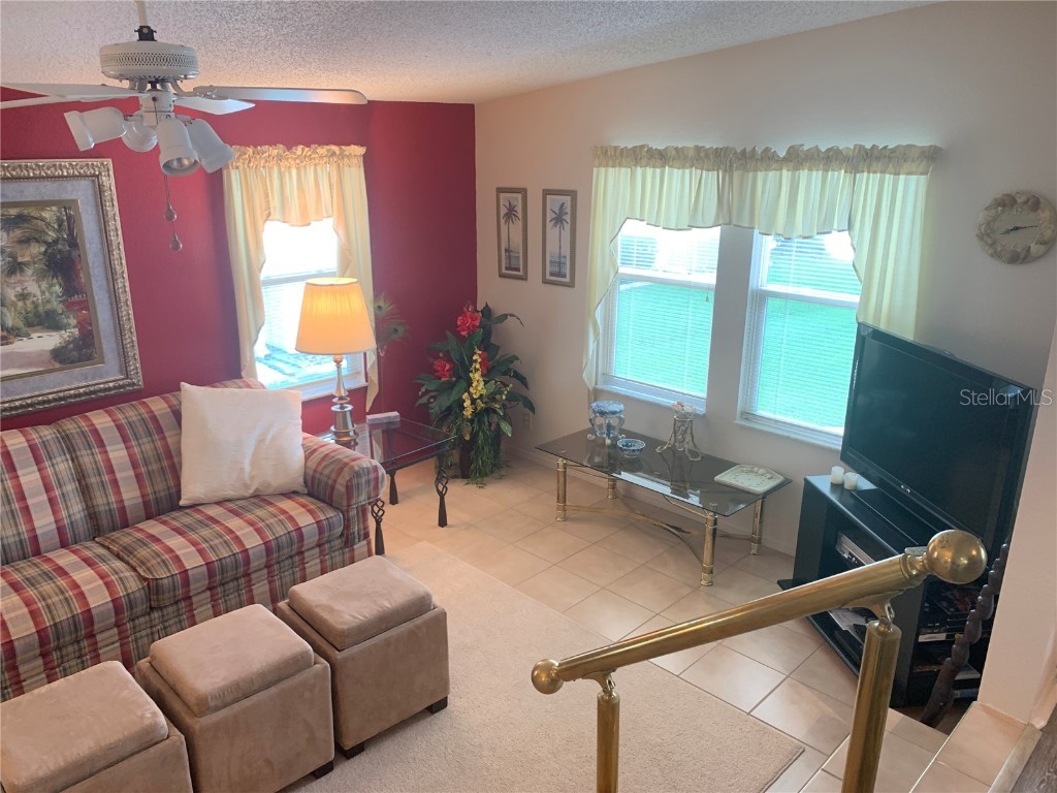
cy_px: 396
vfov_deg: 53.1
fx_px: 794
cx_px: 528
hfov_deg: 67.3
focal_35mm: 26
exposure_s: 1/60
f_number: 1.8
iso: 100
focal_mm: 4.25
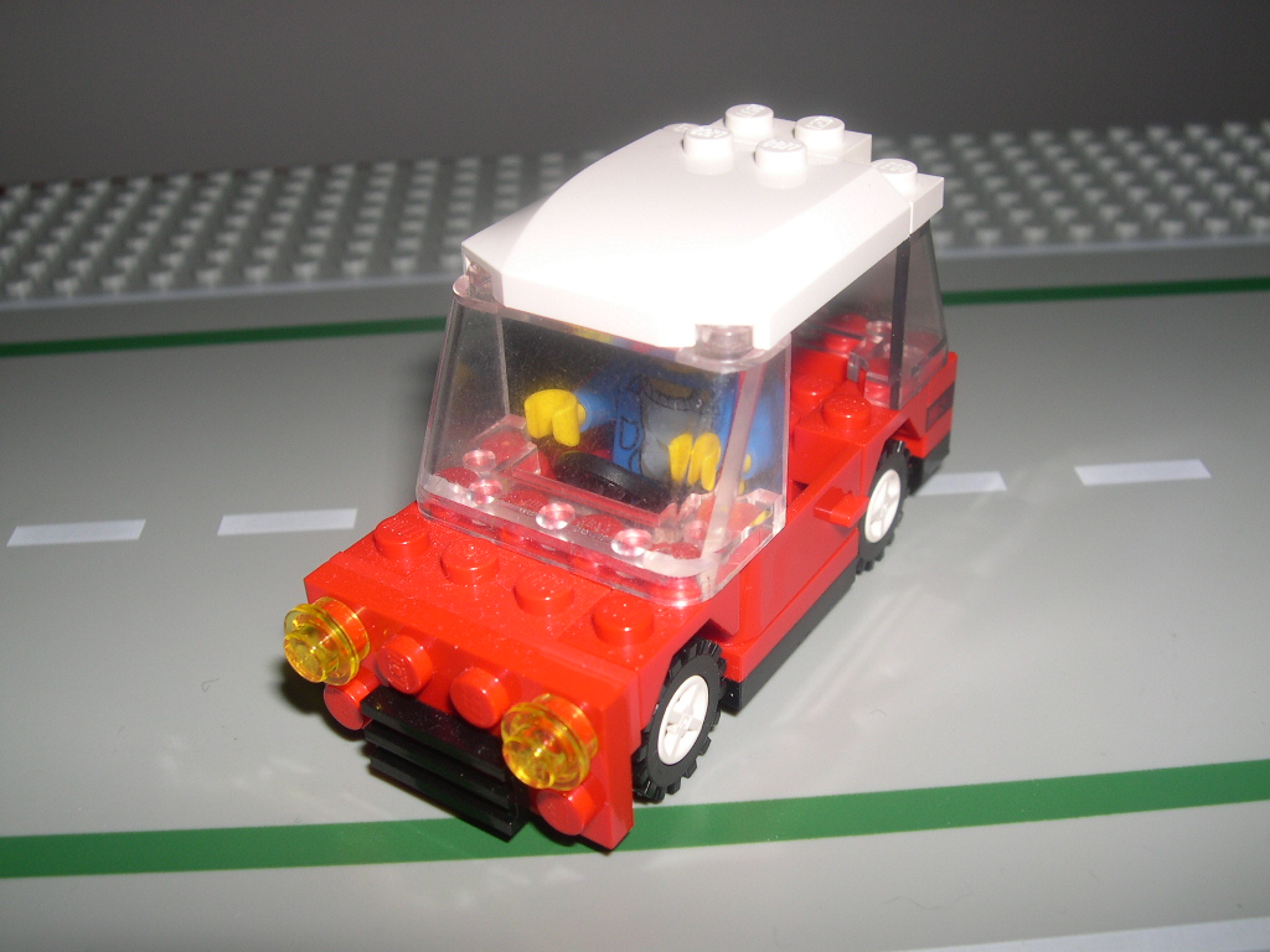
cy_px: 476
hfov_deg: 49.0
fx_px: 1394
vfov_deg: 37.7
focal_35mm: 38
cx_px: 635
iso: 100
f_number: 7.6
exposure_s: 1/60
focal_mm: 8
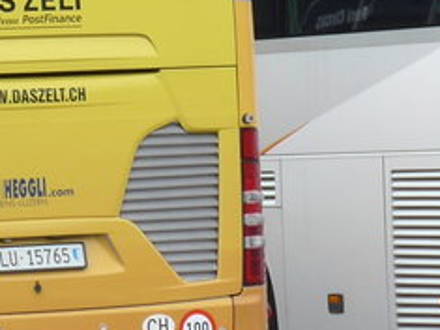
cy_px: -114
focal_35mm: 408
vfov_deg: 3.6
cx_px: -64
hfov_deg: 4.8
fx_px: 5183
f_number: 4.4
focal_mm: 16
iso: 80
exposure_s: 1/200
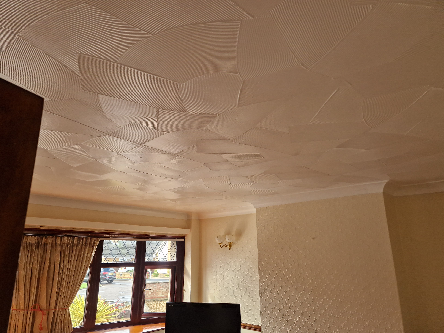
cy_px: 170
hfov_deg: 71.6
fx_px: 308
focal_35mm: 24
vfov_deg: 56.8
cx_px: 218
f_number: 1.8
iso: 160
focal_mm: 5.4
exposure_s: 1/180
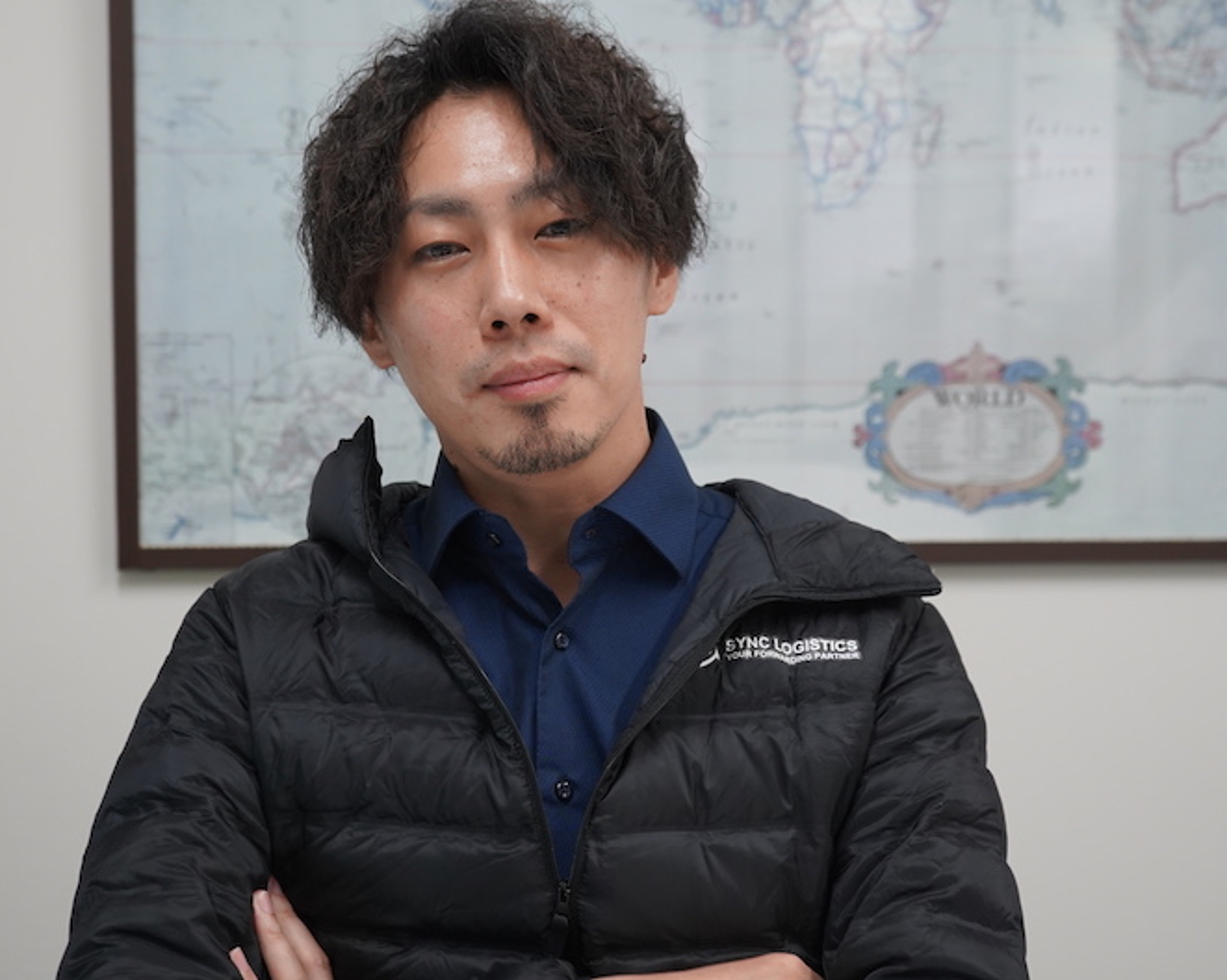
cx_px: 585
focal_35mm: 54
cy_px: 471
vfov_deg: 28.1
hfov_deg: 34.8
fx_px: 1960
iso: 1000
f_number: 4
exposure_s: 1/160
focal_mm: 38
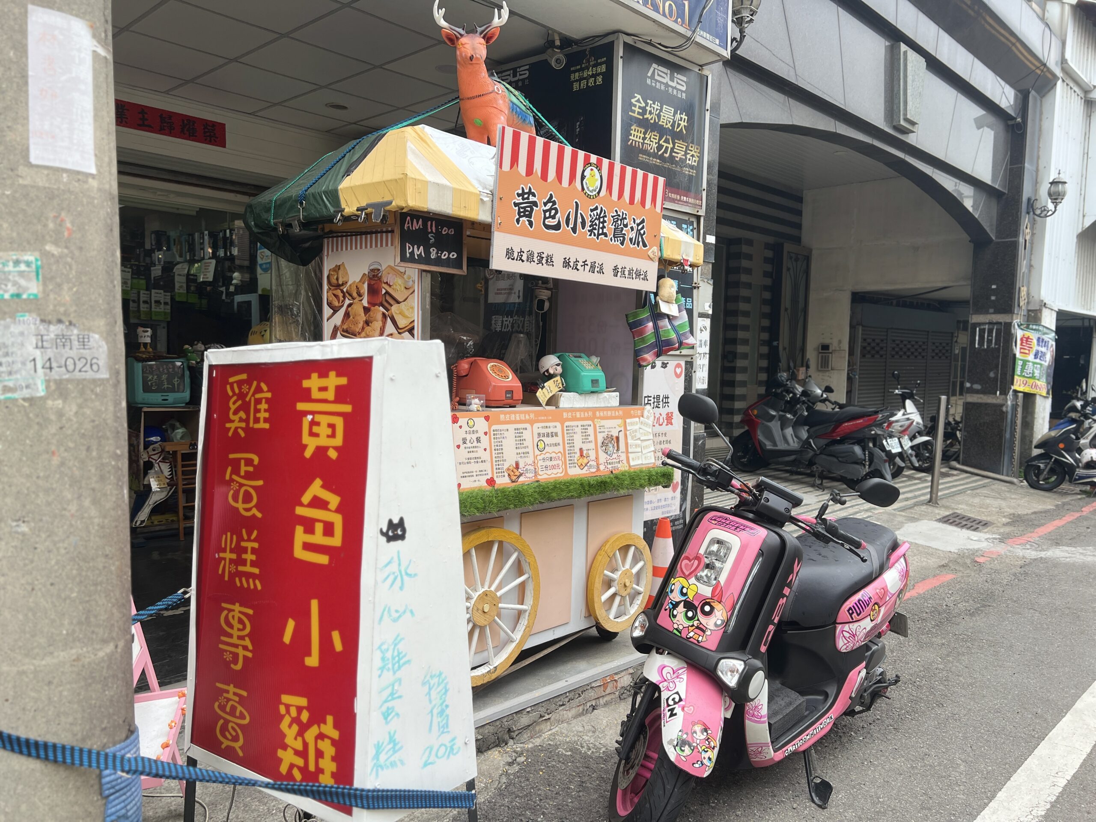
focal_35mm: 26
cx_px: 548
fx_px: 823
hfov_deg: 67.3
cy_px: 411
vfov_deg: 53.1
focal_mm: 5.7
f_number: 1.5
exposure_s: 1/410
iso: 50
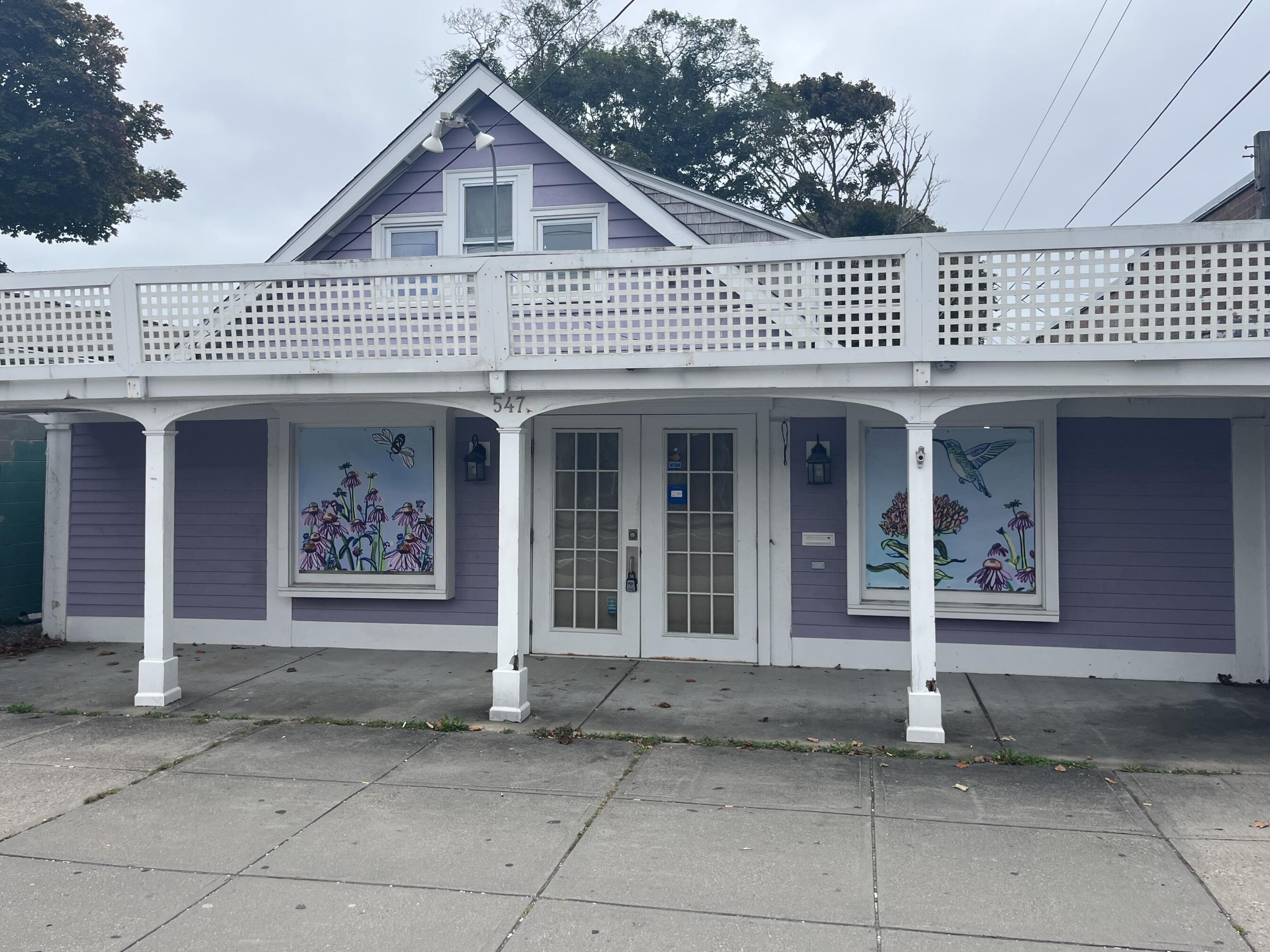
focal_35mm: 29
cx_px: 621
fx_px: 1064
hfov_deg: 61.7
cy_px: 443
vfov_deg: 48.2
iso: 50
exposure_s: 1/1163
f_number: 1.6
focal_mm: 5.1
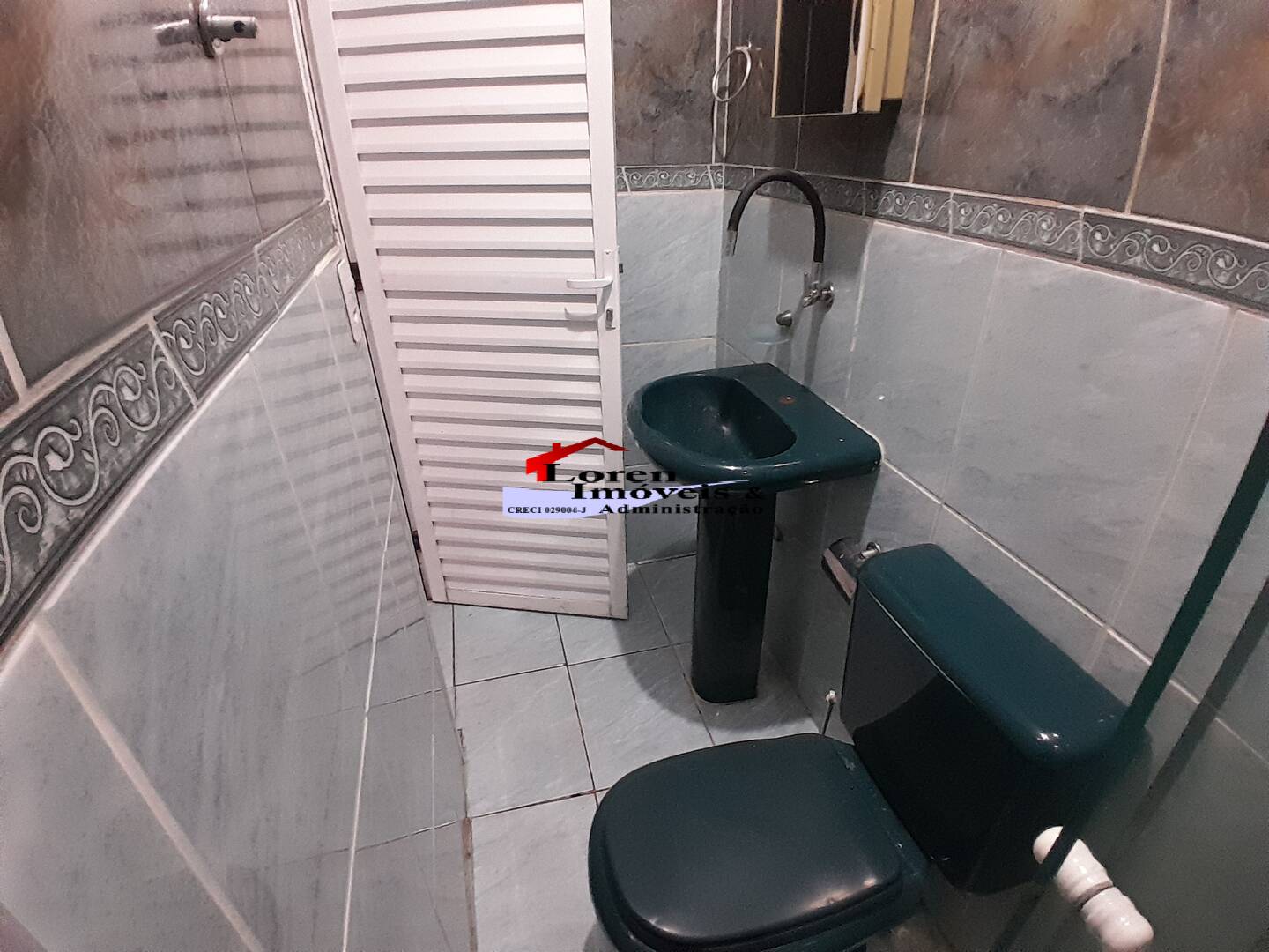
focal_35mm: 17
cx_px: 634
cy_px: 476
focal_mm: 1.46
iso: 400
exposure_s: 1/20
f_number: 2.2
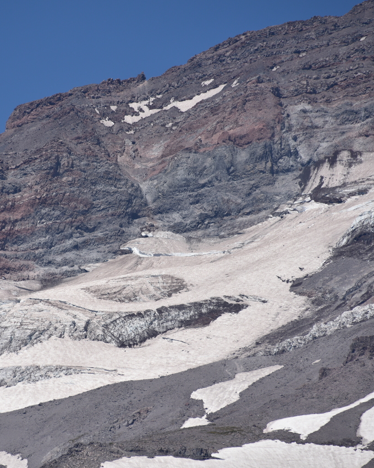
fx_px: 5867
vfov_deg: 4.6
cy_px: 234
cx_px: 95
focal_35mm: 424
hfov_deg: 3.7
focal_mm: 300
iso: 100
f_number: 8
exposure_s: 1/640
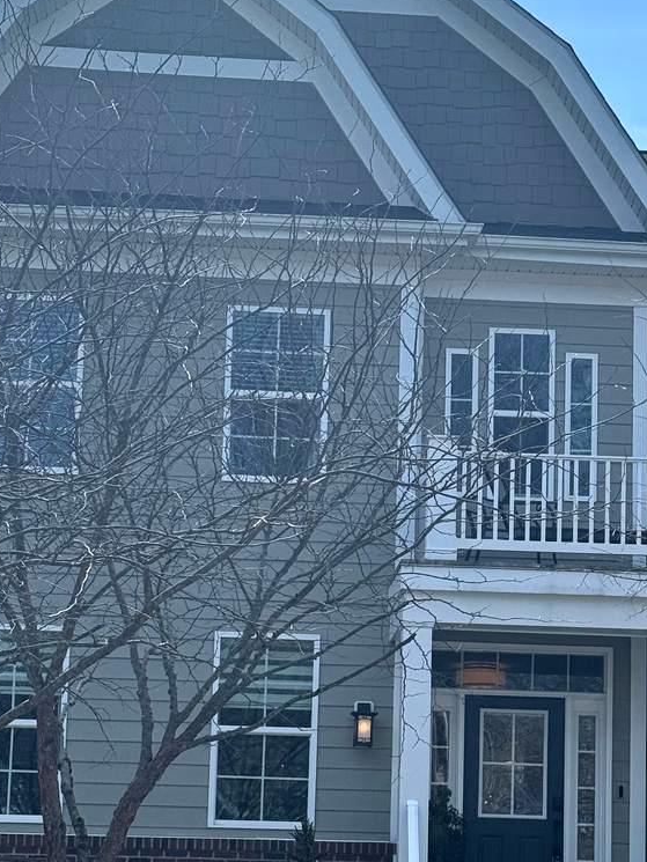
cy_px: 584
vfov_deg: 19.8
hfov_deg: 14.9
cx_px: 464
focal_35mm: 99
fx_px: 2466
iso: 64
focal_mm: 6.76
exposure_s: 1/4608
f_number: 1.78
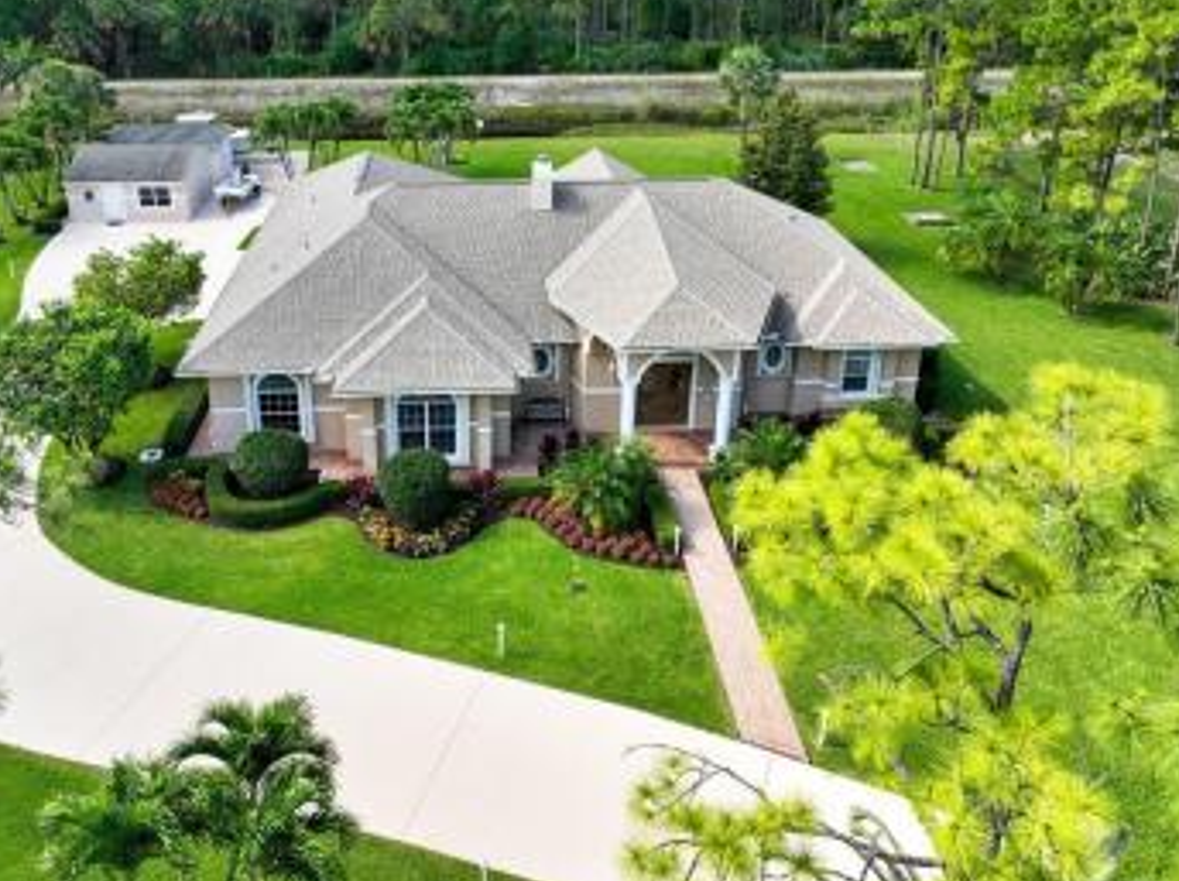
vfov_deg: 49.5
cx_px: 512
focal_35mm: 28
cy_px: 381
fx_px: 952
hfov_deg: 63.3
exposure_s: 1/800
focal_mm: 12.29
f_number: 2.8
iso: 140
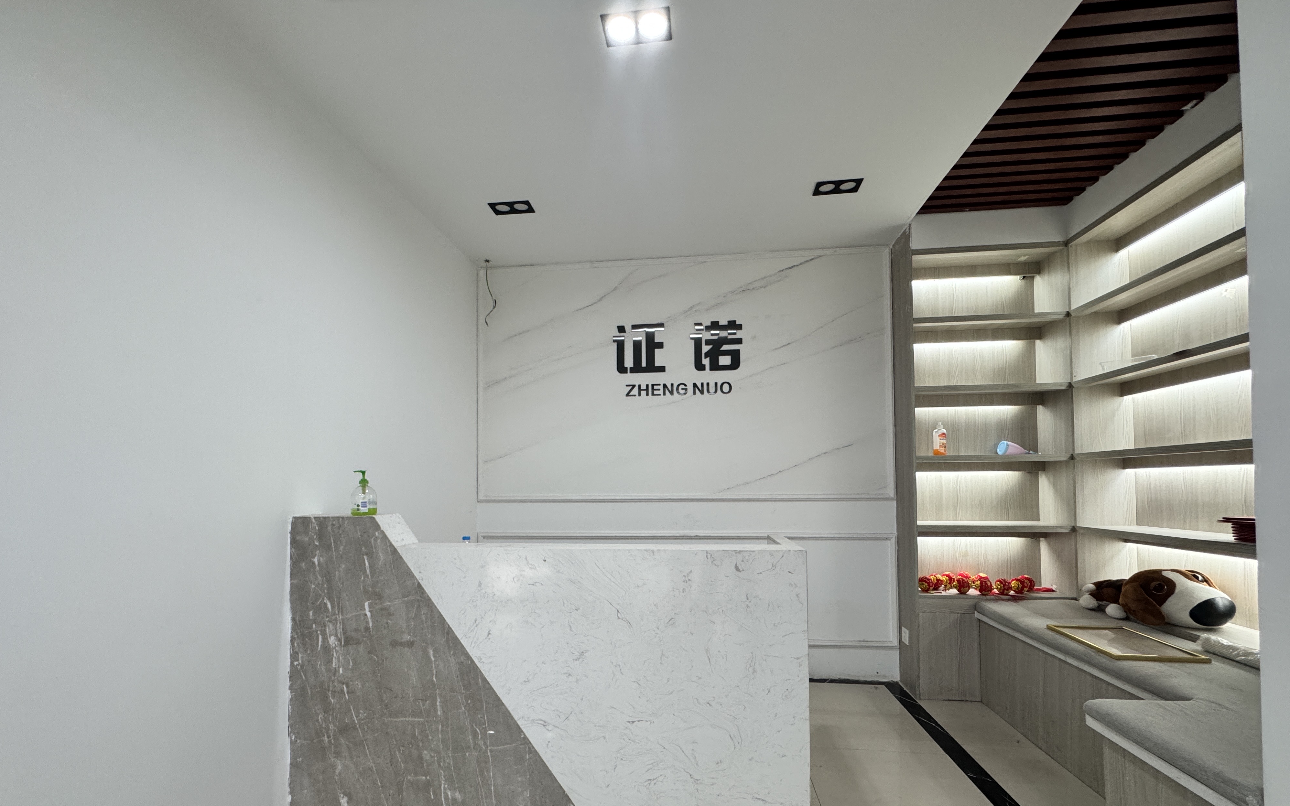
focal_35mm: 15
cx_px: 644
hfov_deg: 101.5
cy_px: 475
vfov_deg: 74.1
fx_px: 527
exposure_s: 1/100
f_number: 2.2
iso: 250
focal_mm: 2.22
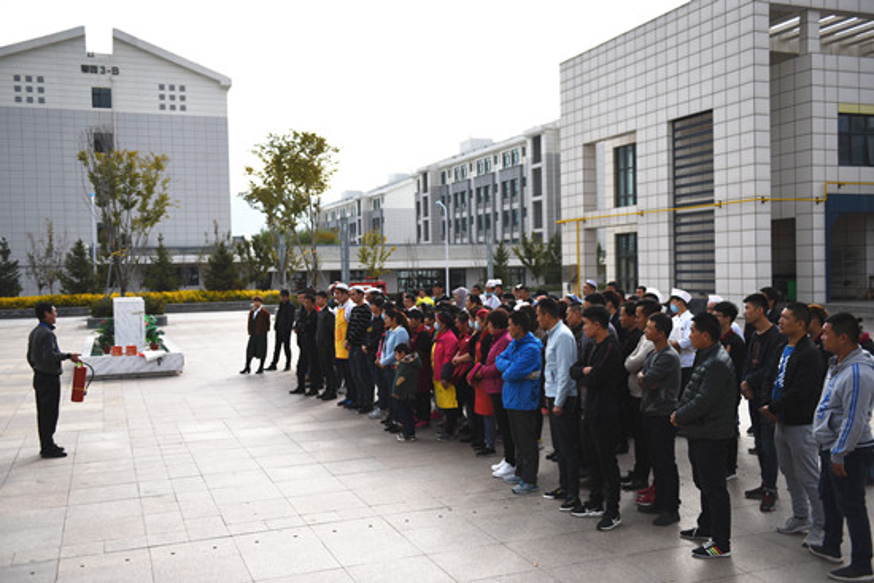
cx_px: 437
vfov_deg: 37.9
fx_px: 850
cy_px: 292
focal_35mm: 35
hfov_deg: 54.4
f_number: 2.8
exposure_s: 1/5000
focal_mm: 35
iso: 160
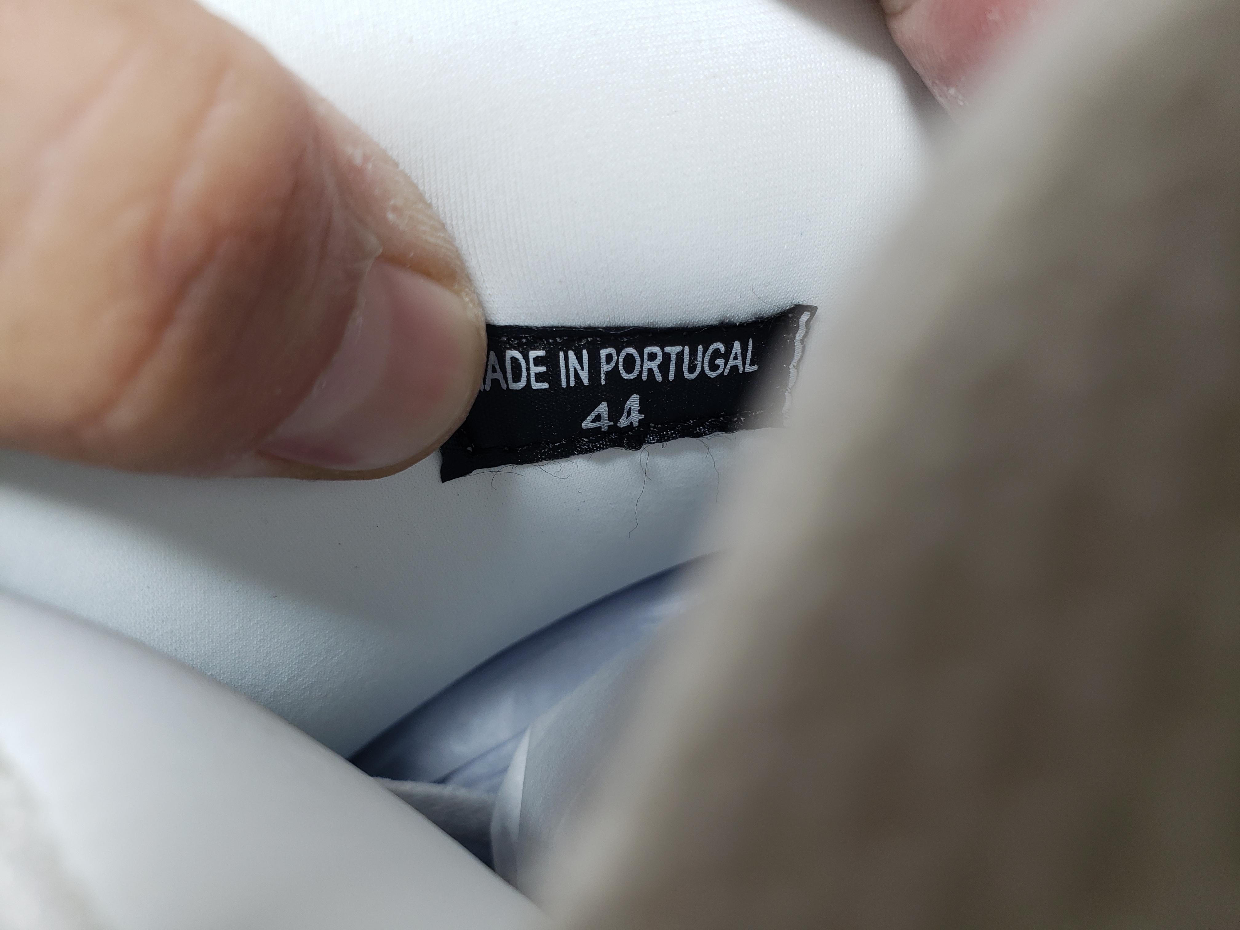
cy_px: 465
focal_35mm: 26
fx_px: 931
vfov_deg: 53.1
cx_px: 620
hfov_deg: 67.3
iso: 50
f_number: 2.4
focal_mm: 4.3
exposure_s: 1/140
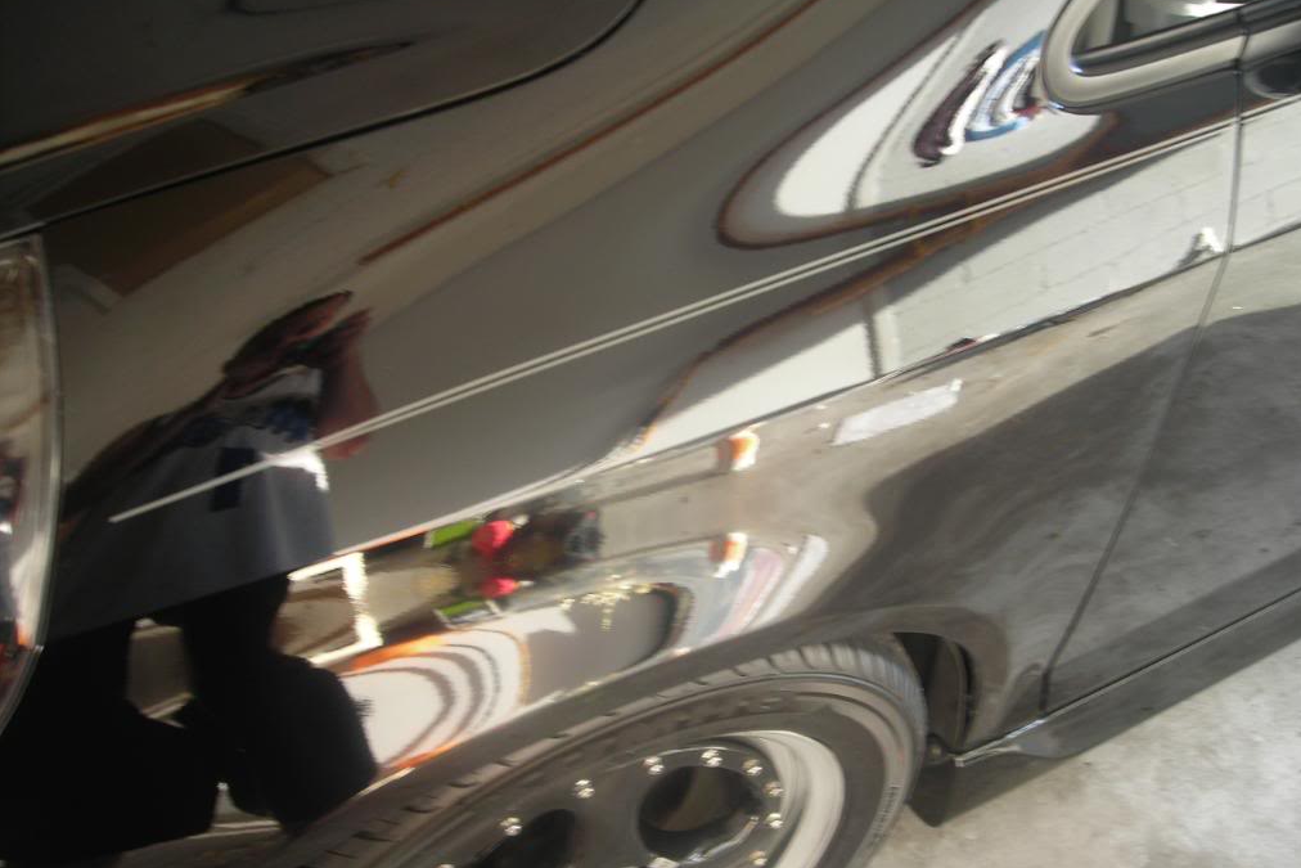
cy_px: 439
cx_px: 657
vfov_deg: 33.4
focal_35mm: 40
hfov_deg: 48.5
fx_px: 1446
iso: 50
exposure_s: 1/12
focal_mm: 6.3
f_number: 3.2
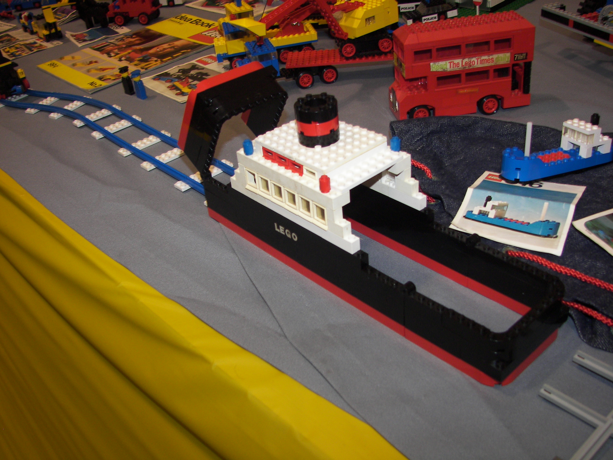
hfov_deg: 51.4
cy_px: 230
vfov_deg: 39.7
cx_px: 306
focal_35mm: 36
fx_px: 638
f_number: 2.8
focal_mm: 6
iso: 64
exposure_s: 1/30
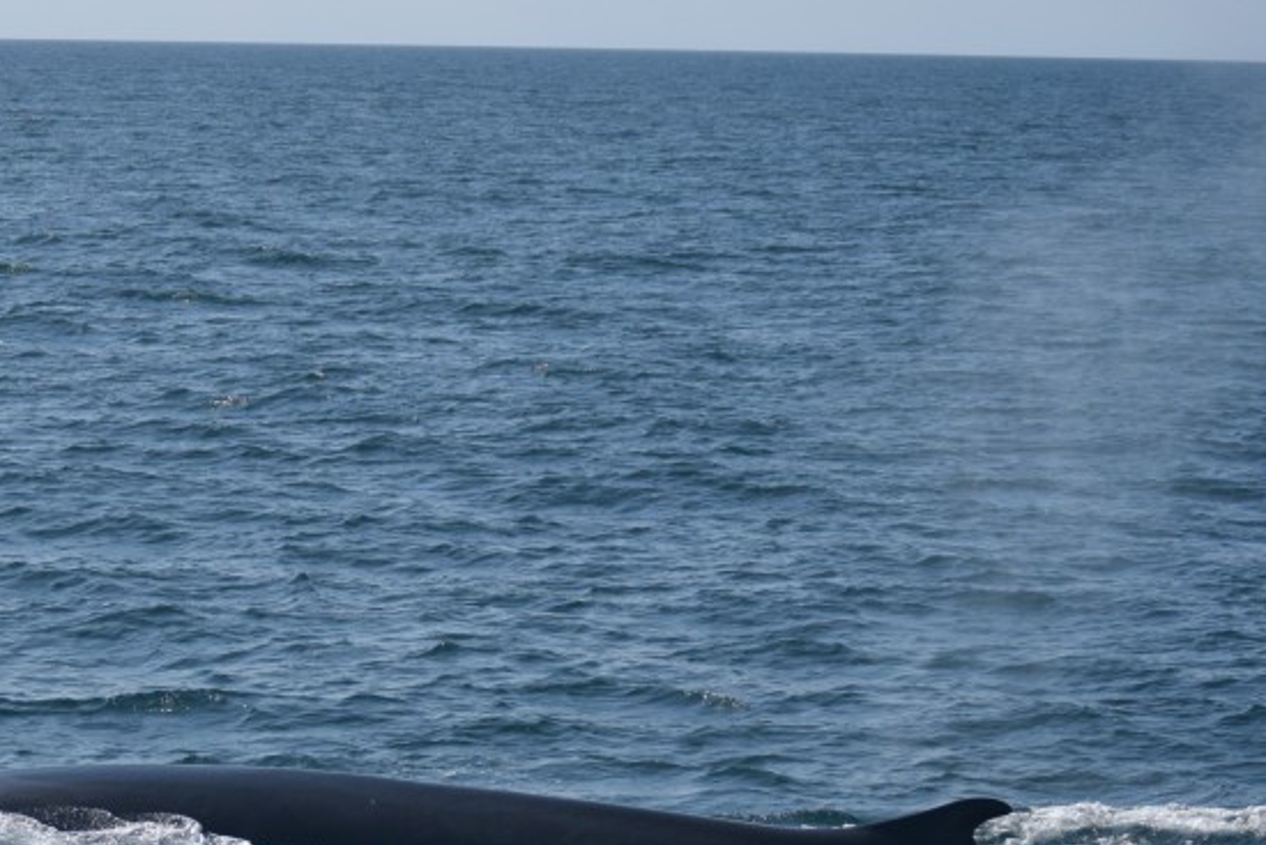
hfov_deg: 12.7
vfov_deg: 8.4
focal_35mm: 162
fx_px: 5698
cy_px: 778
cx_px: 428
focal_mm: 55
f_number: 4
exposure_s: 1/4000
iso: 200
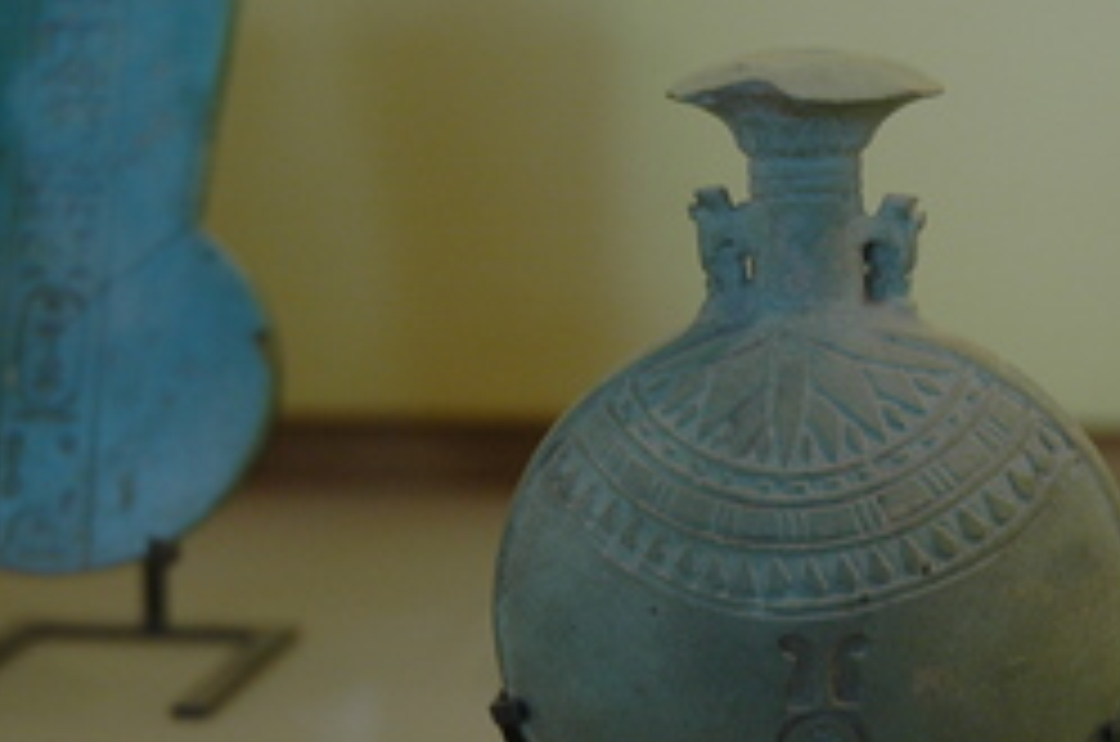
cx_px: 864
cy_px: 418
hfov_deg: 19.2
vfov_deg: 12.9
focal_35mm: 106
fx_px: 3291
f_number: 4.5
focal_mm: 40
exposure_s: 1/30
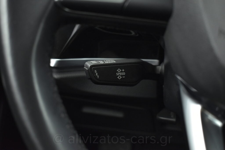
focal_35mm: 45
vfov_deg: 29.9
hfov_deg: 43.6
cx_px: 112
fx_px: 281
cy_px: 75
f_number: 4.2
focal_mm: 30
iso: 1600
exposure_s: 1/30
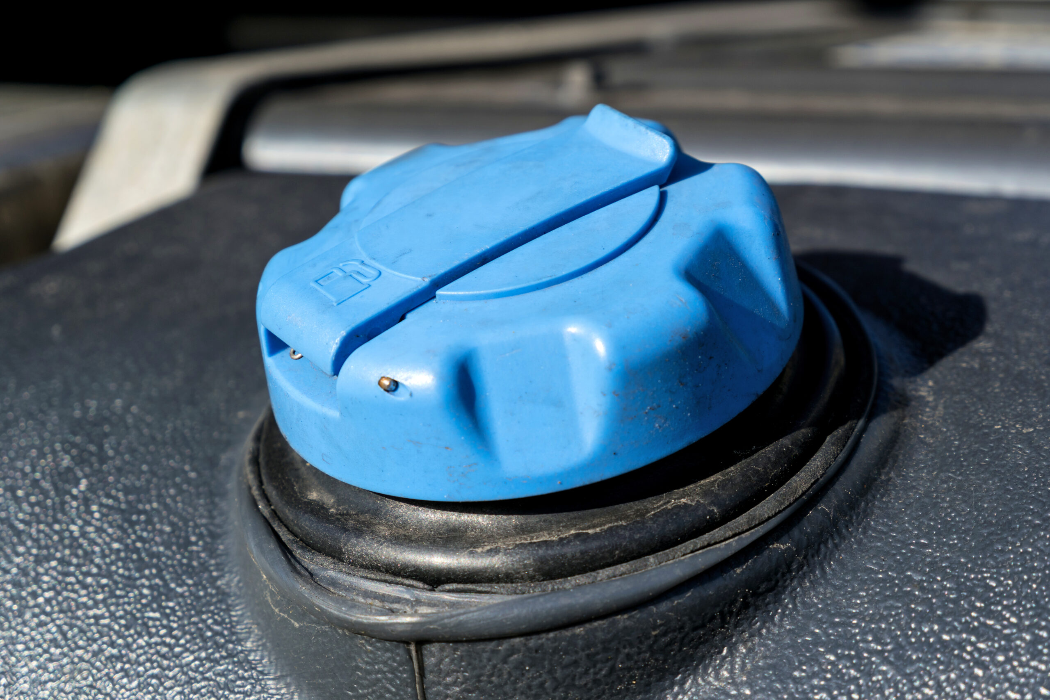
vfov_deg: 16.9
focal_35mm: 81
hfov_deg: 25.1
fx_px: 2362
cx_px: 525
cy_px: 350
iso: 100
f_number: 5.6
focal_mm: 54.2
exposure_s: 1/400
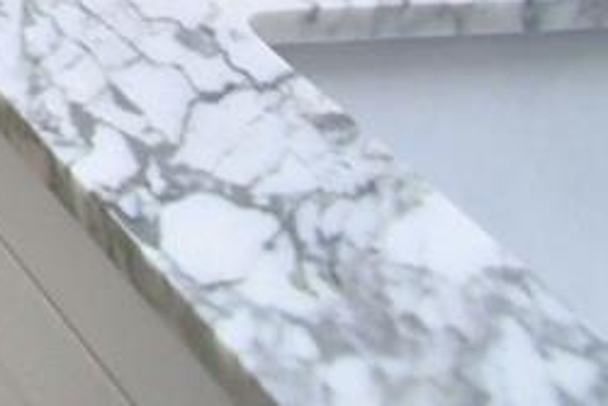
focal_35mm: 96
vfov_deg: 9.9
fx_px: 1622
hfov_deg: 13.2
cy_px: -885
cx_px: -987
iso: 400
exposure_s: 1/30
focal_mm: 10
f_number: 4.5
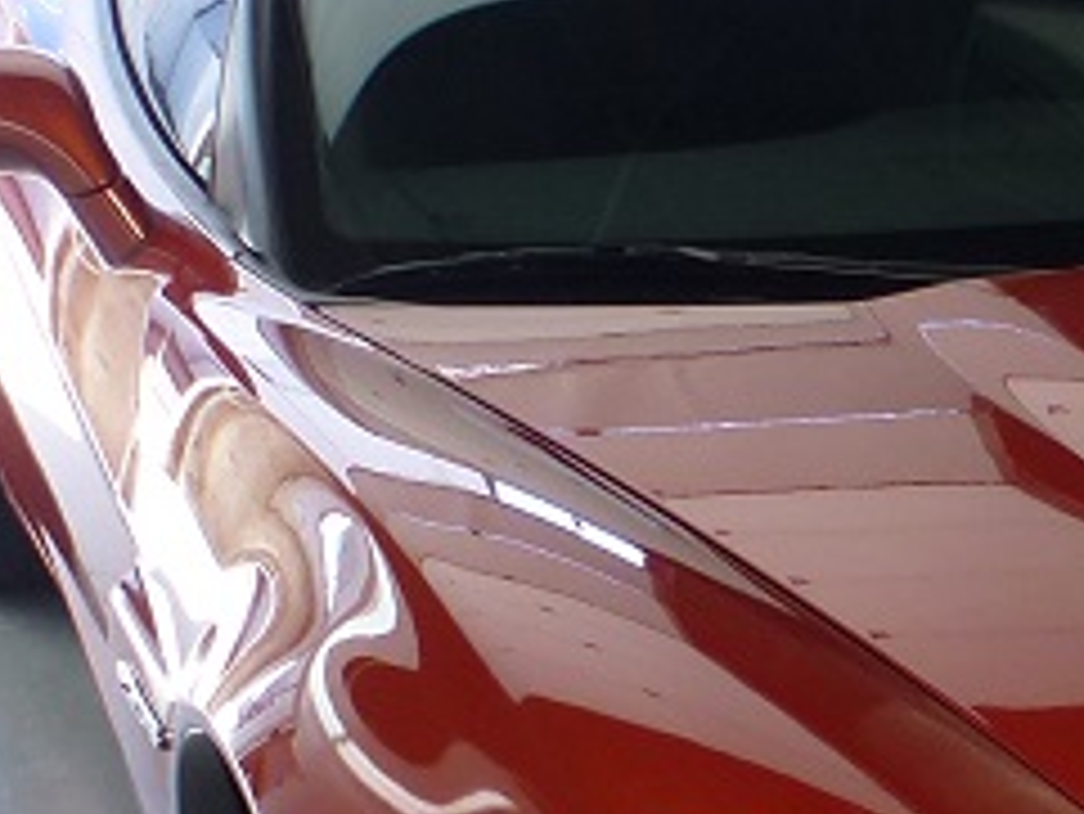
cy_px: 787
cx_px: 1327
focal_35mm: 102
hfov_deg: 18.2
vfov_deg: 14.3
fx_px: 3196
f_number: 3.3
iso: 100
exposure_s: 1/60
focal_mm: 4.3
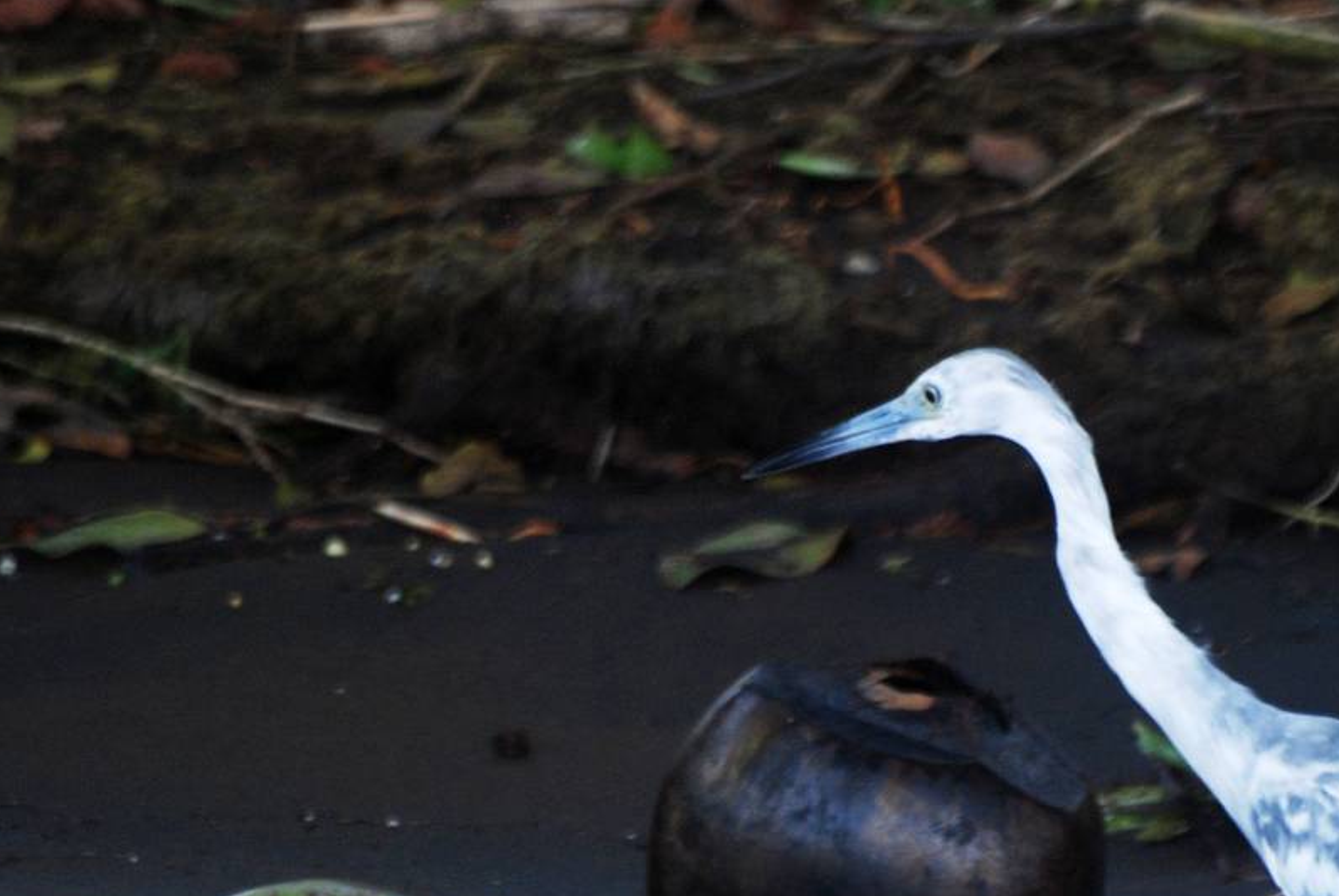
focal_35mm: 905
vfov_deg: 1.5
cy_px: 603
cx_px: 861
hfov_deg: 2.3
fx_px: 33704
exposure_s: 1/160
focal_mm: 300
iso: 400
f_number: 5.6
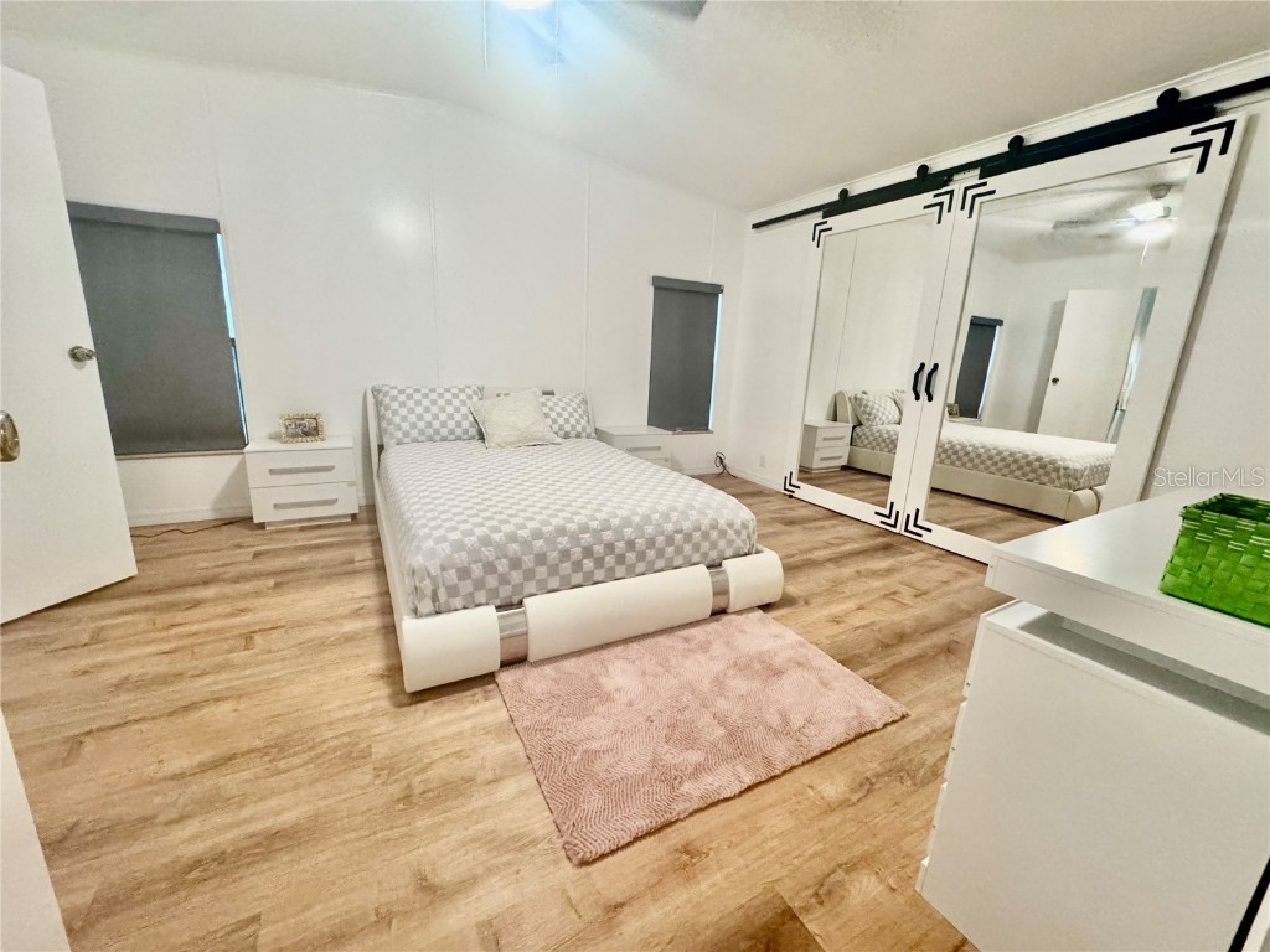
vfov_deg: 85.7
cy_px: 476
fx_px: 514
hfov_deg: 102.1
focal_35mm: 14
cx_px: 635
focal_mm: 2.22
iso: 800
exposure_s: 1/60
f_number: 2.2
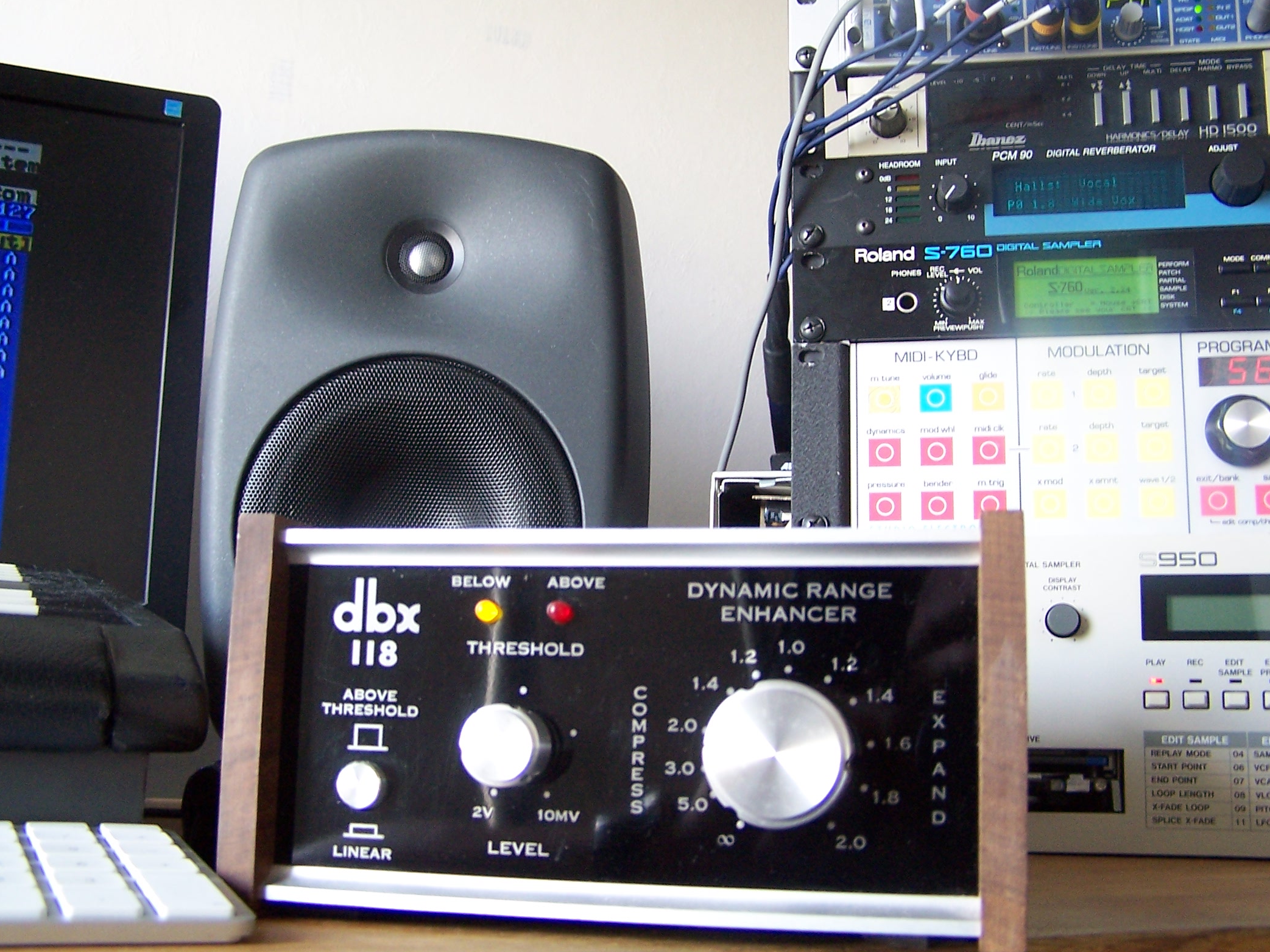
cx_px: 640
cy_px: 454
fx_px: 1541
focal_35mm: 42
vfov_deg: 34.3
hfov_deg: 44.8
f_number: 2.8
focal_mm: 6.3
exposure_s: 1/15
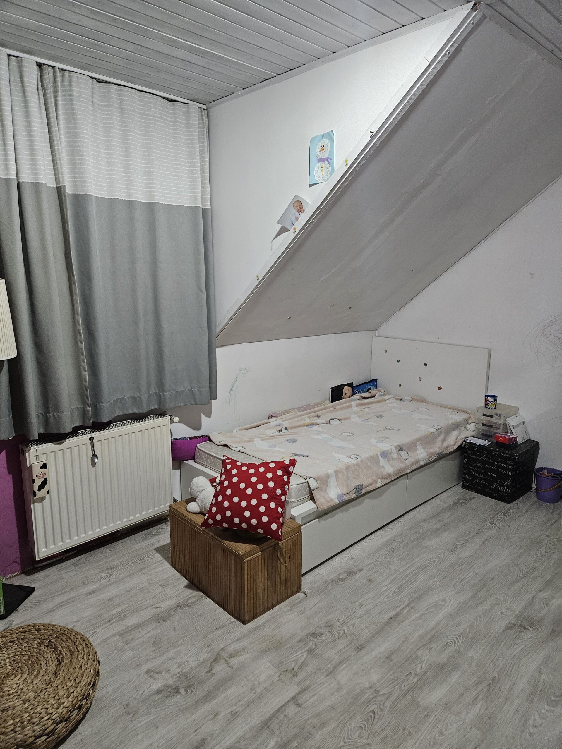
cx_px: 281
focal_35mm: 23
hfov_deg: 58.9
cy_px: 374
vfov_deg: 73.9
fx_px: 498
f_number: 1.8
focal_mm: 5.4
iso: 640
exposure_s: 1/100
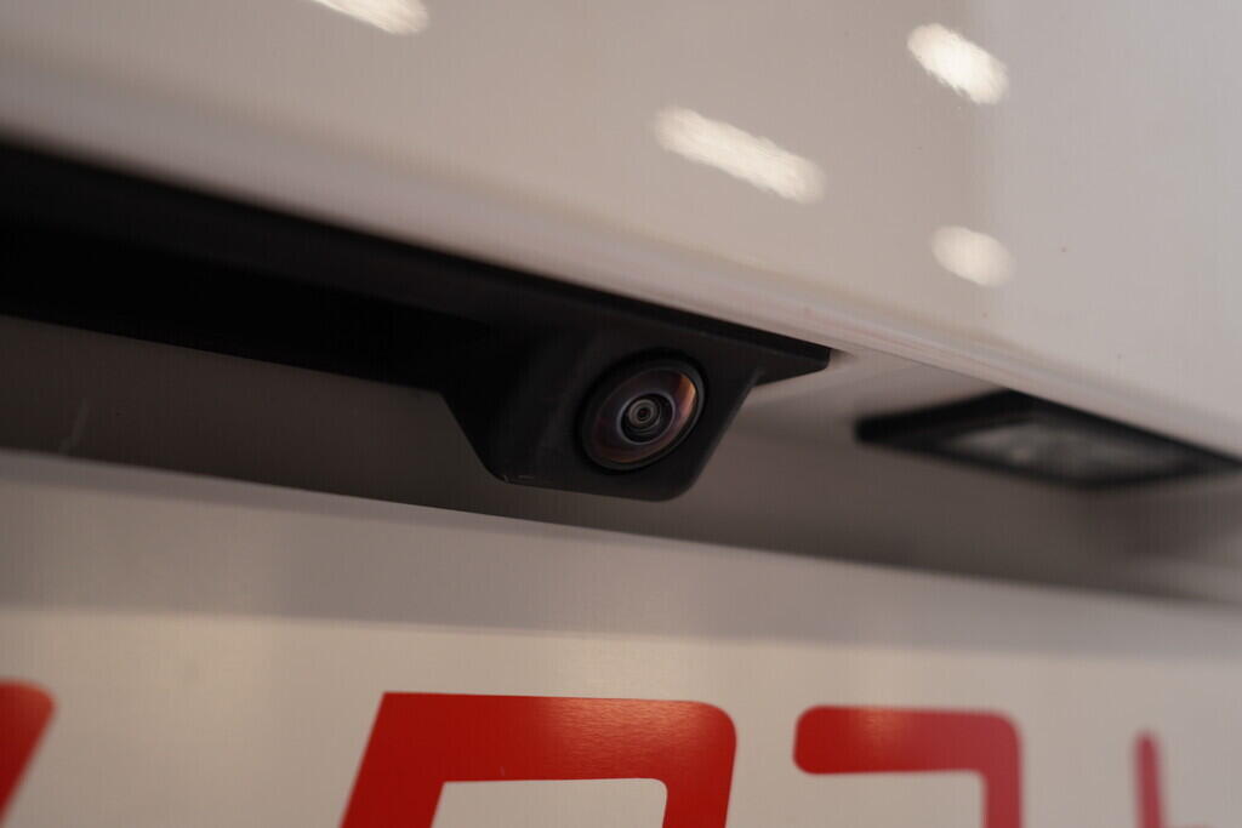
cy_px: 414
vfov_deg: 36.9
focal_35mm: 36
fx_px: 1242
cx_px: 621
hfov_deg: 53.1
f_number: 3.2
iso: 125
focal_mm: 24
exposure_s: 1/50
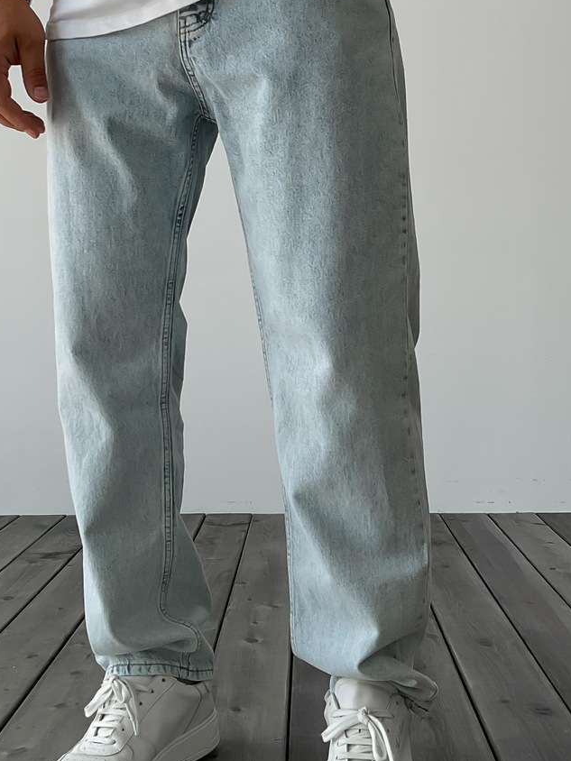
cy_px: 261
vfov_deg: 34.6
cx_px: 256
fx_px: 1210
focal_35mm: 55
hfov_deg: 26.5
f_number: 1.8
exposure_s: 1/230
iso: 16
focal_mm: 3
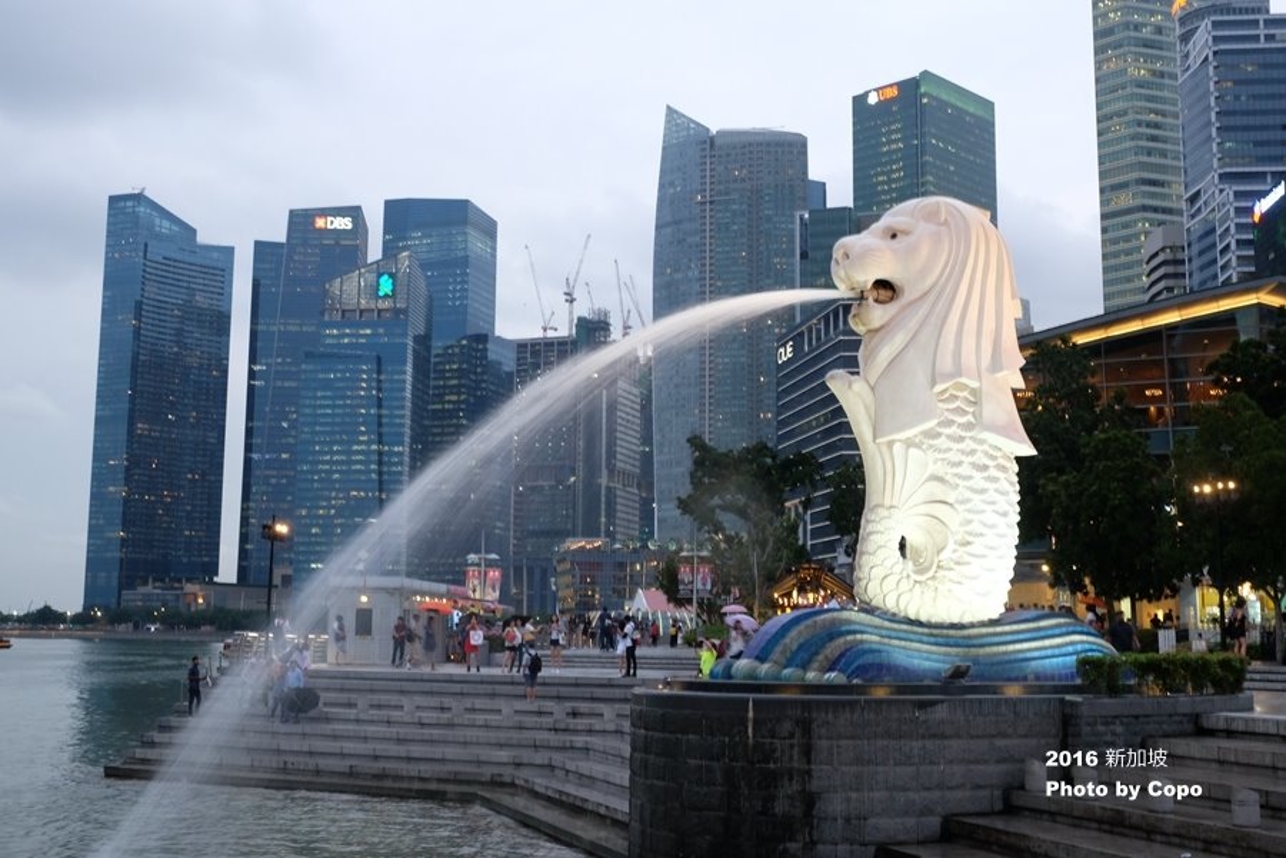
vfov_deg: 31.9
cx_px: 643
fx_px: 1500
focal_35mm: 42
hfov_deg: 46.4
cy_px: 429
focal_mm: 27.7
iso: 1250
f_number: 10
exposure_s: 1/8
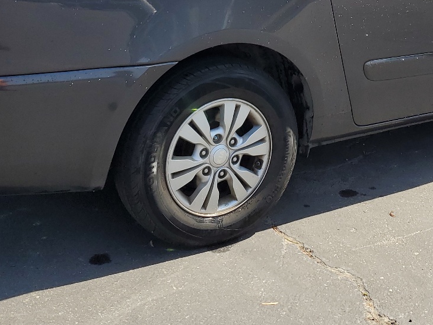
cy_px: 23
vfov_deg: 24.8
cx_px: 284
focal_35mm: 57
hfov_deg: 33.5
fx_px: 713
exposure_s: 1/1429
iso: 50
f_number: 1.5
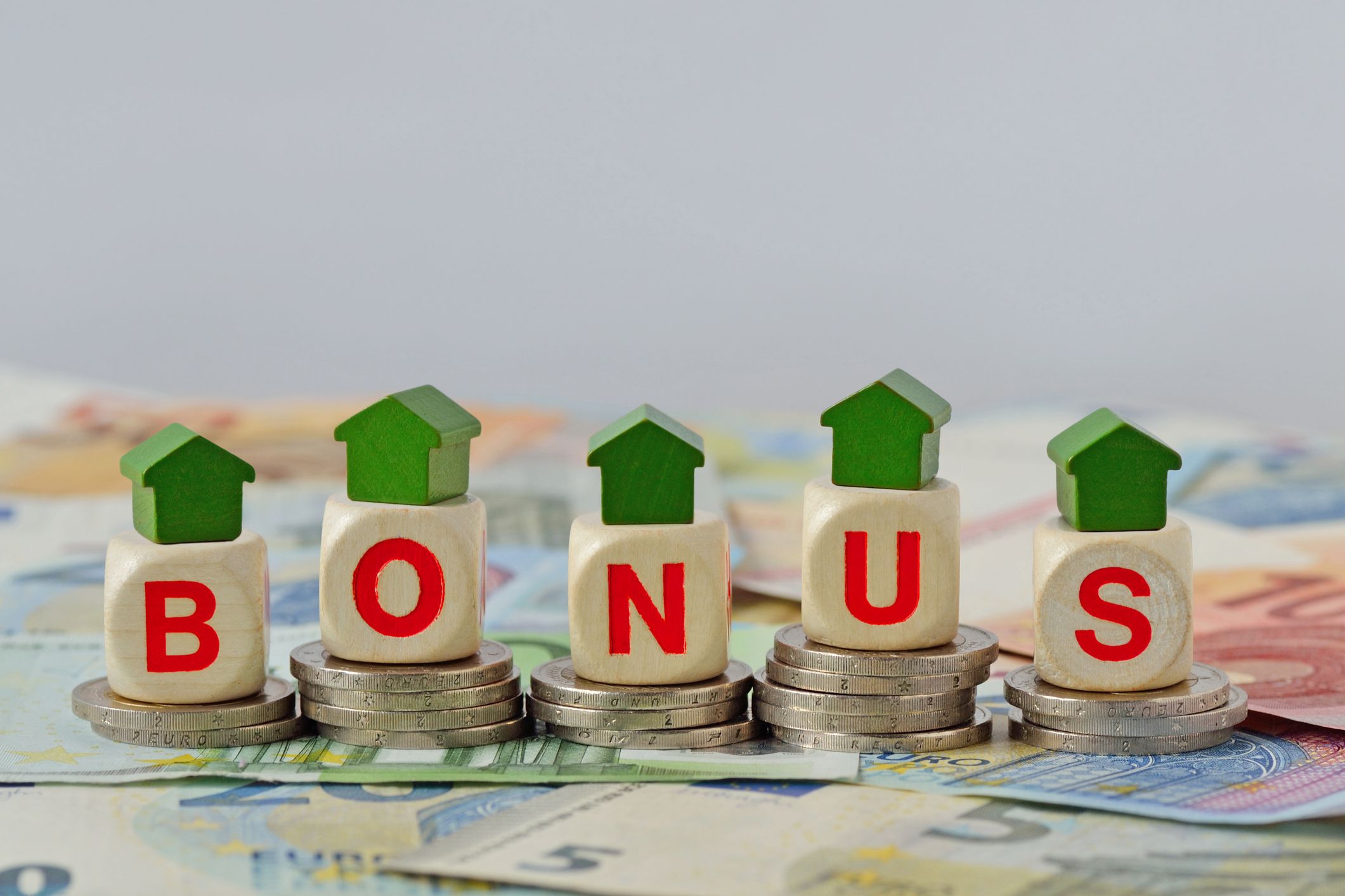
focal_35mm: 135
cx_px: 672
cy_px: 448
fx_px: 5043
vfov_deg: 10.2
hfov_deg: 15.2
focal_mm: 90
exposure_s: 1/10
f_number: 9
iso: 100
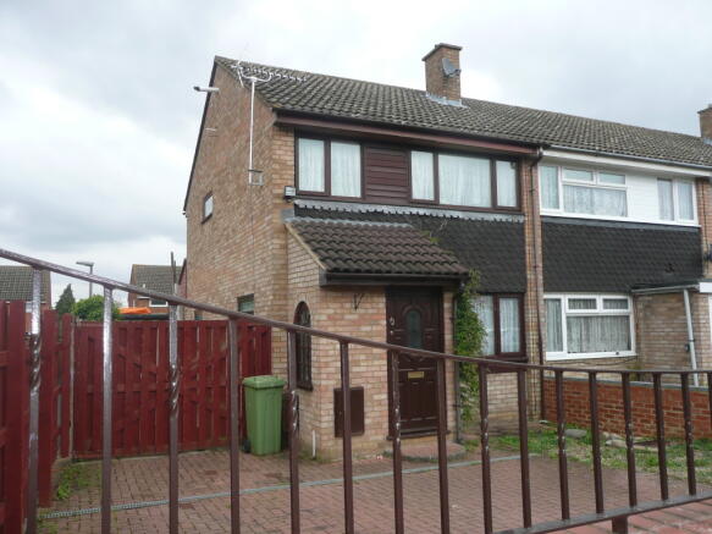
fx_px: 617
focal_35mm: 30
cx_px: 356
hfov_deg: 60.0
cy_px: 267
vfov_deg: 46.8
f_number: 3.4
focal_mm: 4.9
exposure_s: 1/320
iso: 100
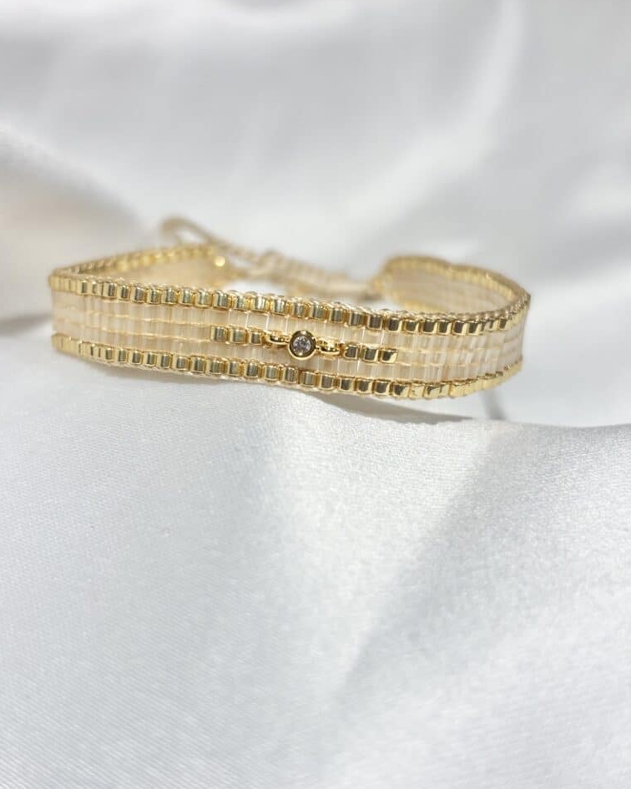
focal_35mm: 55
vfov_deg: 34.1
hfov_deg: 27.6
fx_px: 1284
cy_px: 417
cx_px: 318
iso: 32
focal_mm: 5.96
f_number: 1.6
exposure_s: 1/341
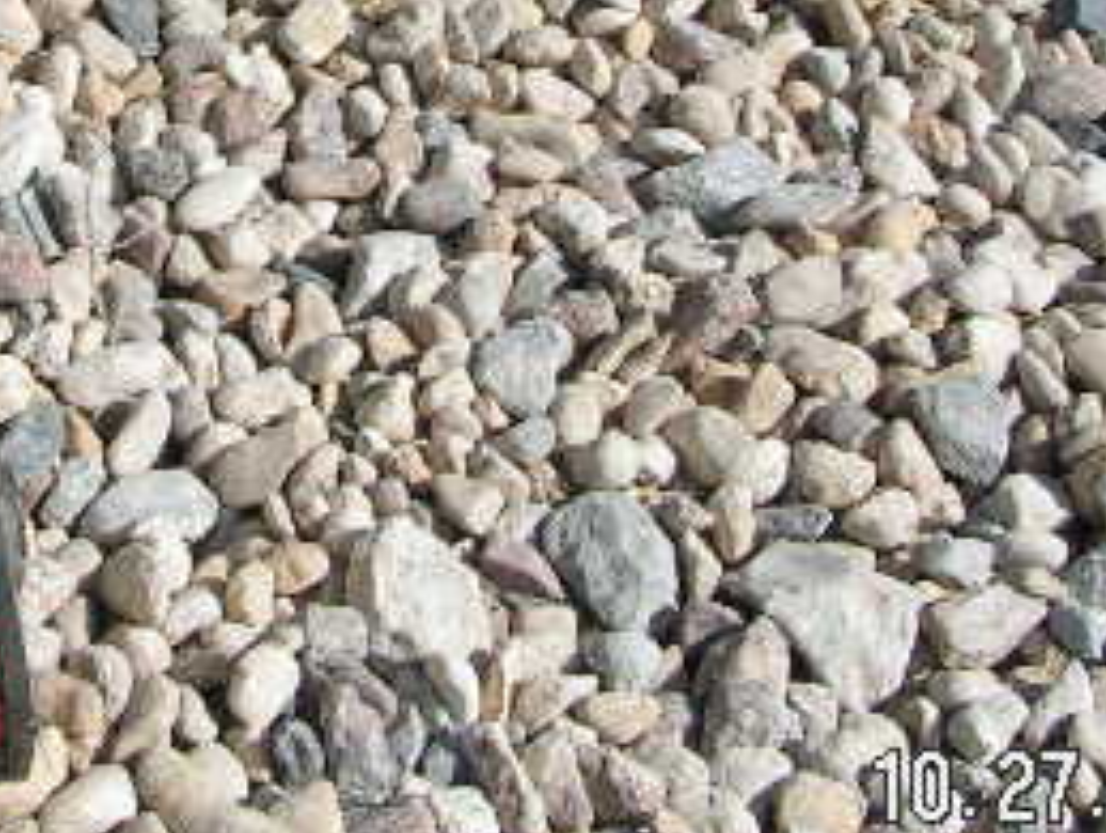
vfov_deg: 13.2
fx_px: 3551
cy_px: -38
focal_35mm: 111
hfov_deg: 17.5
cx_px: 158
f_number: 5.6
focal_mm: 6.9
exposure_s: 1/640
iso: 50
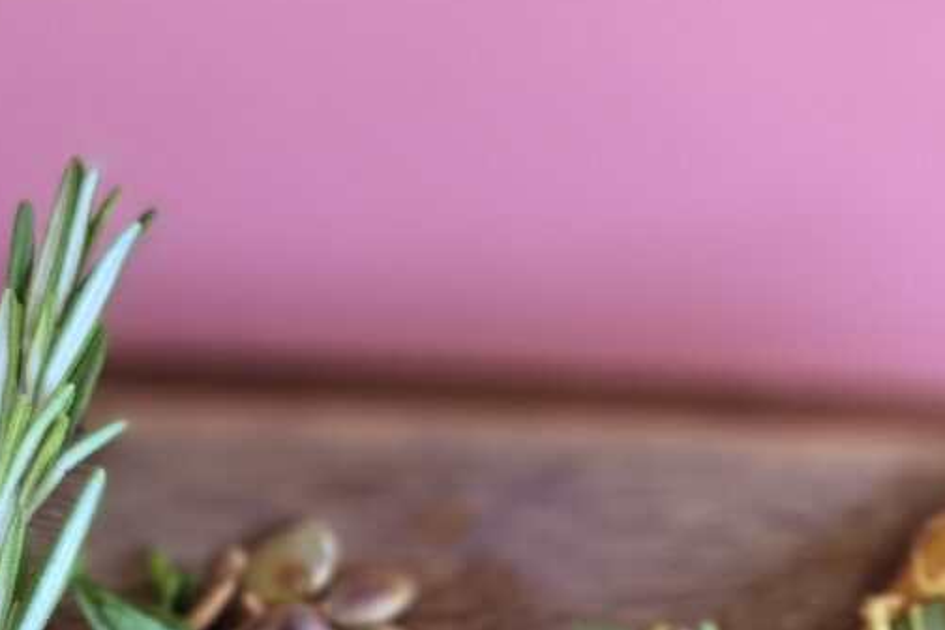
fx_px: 1942
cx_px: 804
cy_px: 801
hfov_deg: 26.6
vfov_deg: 17.4
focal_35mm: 74
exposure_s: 1/120
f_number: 1.7
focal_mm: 6.3
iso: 320
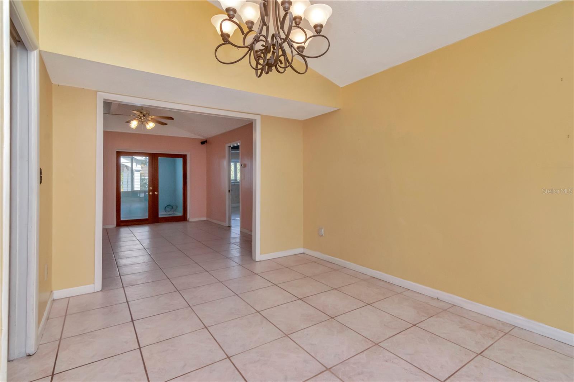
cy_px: 191
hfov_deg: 95.0
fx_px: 263
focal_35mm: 16
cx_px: 287
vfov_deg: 72.0
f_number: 10
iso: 800
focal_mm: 11
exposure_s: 1/125
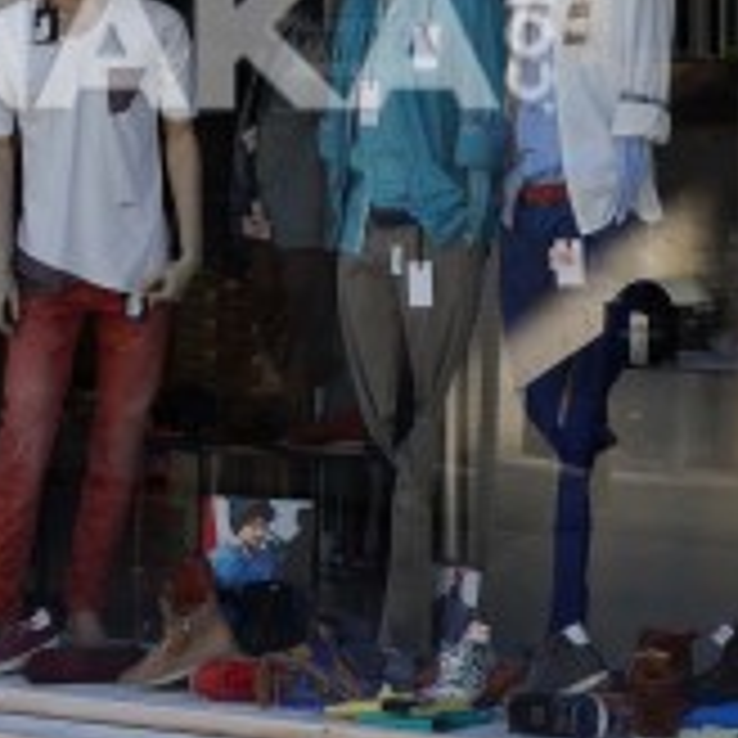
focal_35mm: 163
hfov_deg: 10.7
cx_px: 38
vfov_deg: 10.6
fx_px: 3929
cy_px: -81
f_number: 10
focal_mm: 29
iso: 100
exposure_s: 1/60
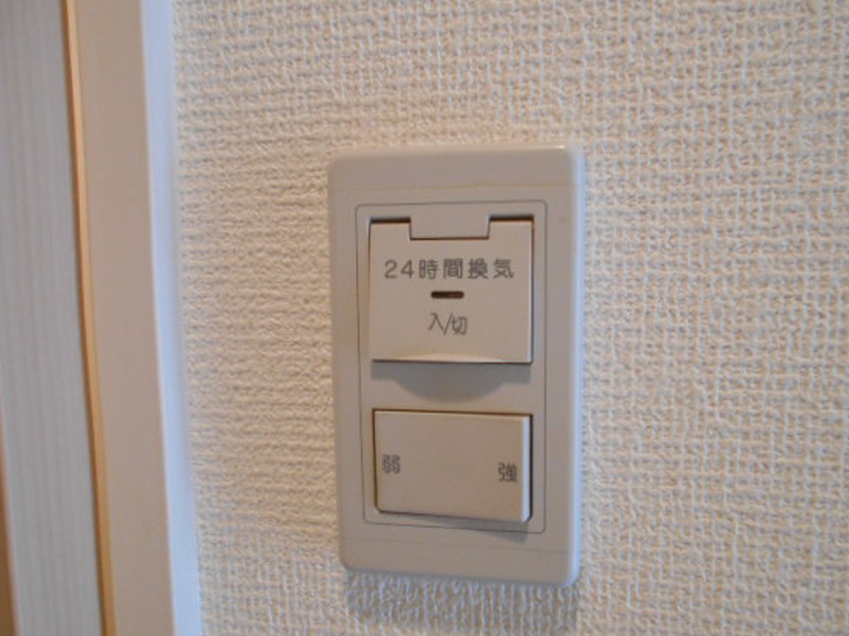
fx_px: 736
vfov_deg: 46.6
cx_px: 468
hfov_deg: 59.8
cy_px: 364
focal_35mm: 30
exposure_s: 1/30
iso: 320
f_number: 3.2
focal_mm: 4.6
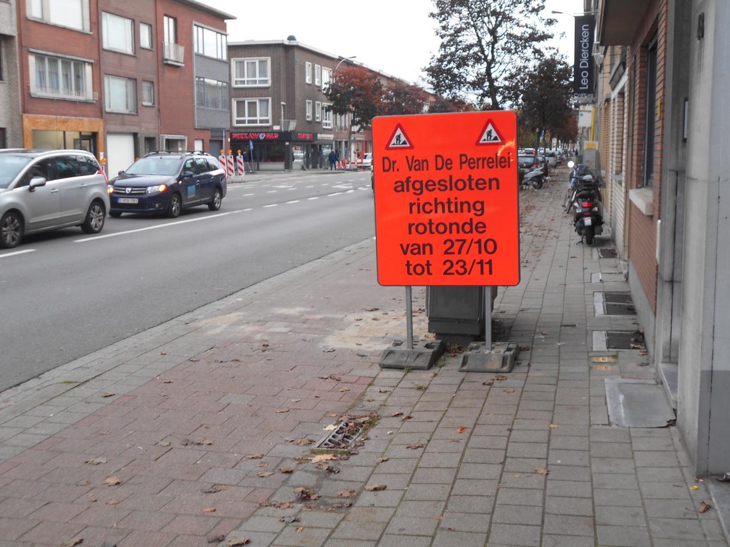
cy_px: 274
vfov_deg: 32.9
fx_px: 928
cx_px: 365
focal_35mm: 44
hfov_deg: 42.9
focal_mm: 7.7
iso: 100
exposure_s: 1/30
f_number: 4.2
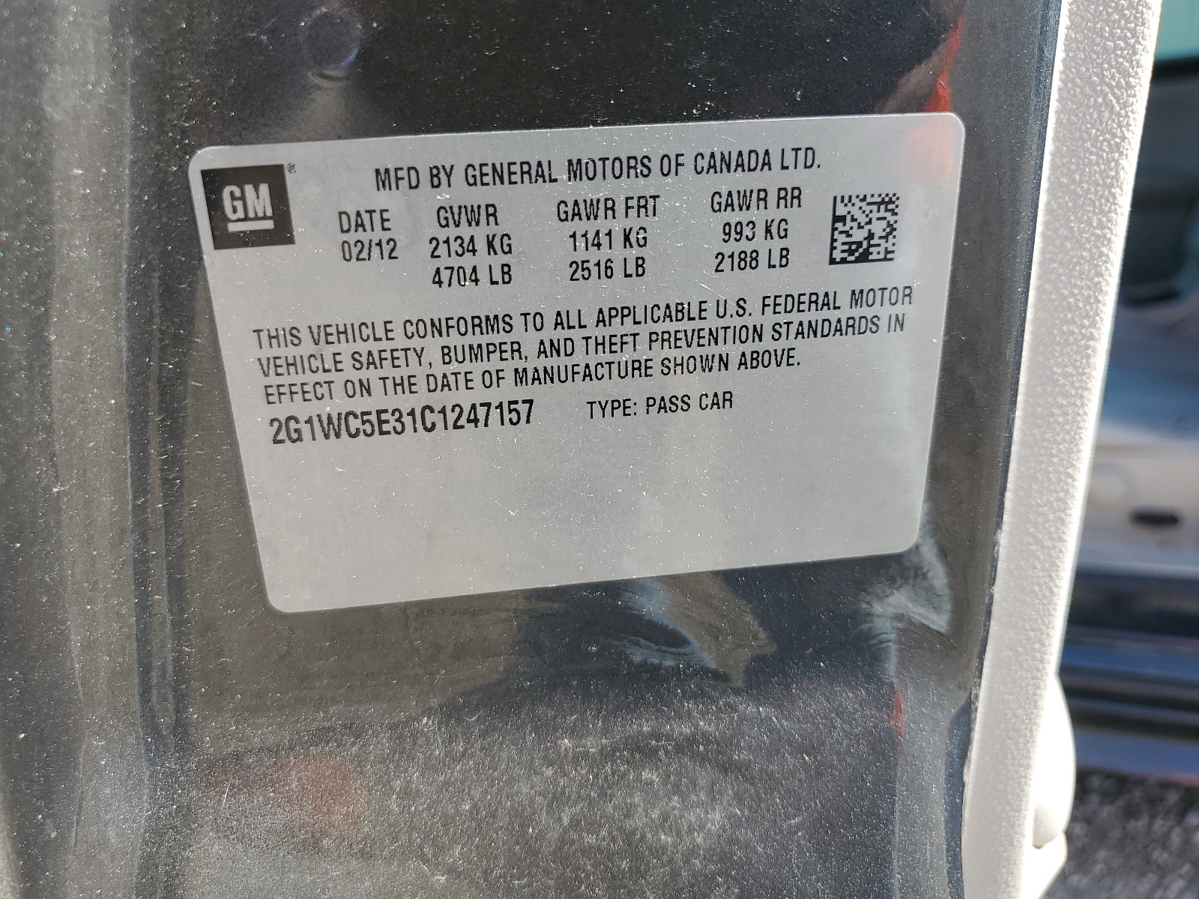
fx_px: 901
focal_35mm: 26
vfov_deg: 53.1
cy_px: 450
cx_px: 600
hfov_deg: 67.3
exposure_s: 1/526
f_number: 1.5
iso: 50
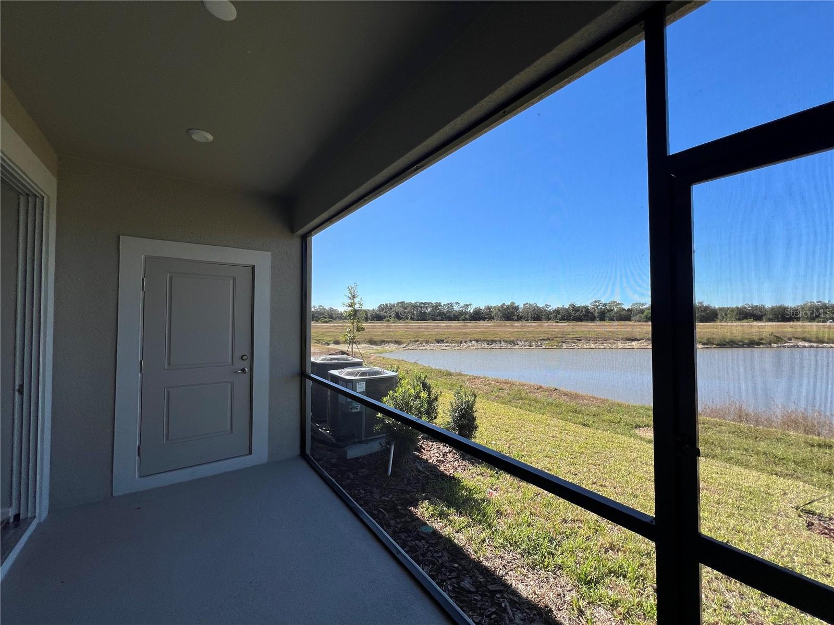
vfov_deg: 89.9
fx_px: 313
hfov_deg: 106.2
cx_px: 417
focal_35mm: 13
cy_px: 312
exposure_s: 1/889
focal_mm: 1.57
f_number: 1.8
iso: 32
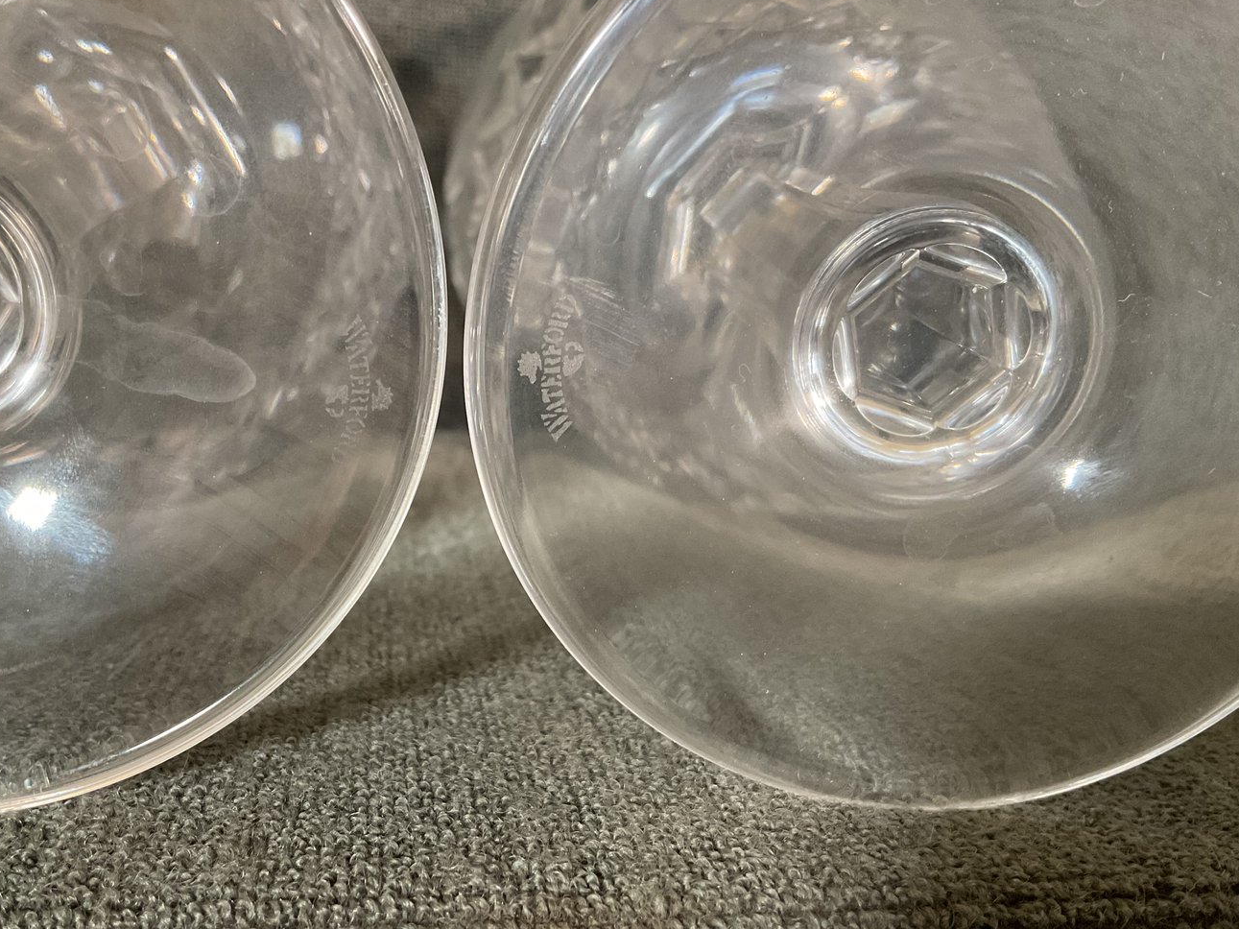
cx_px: 528
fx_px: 1217
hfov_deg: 53.8
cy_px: 523
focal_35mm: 34
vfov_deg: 41.7
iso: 200
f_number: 1.8
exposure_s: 1/60
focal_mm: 3
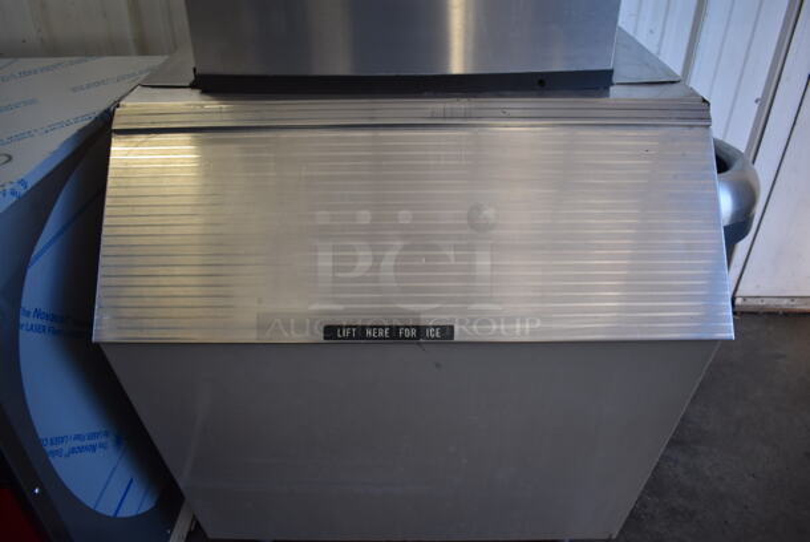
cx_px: 405
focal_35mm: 27
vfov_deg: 48.0
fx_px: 608
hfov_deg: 67.3
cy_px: 271
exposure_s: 1/250
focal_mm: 18
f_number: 3.5
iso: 560
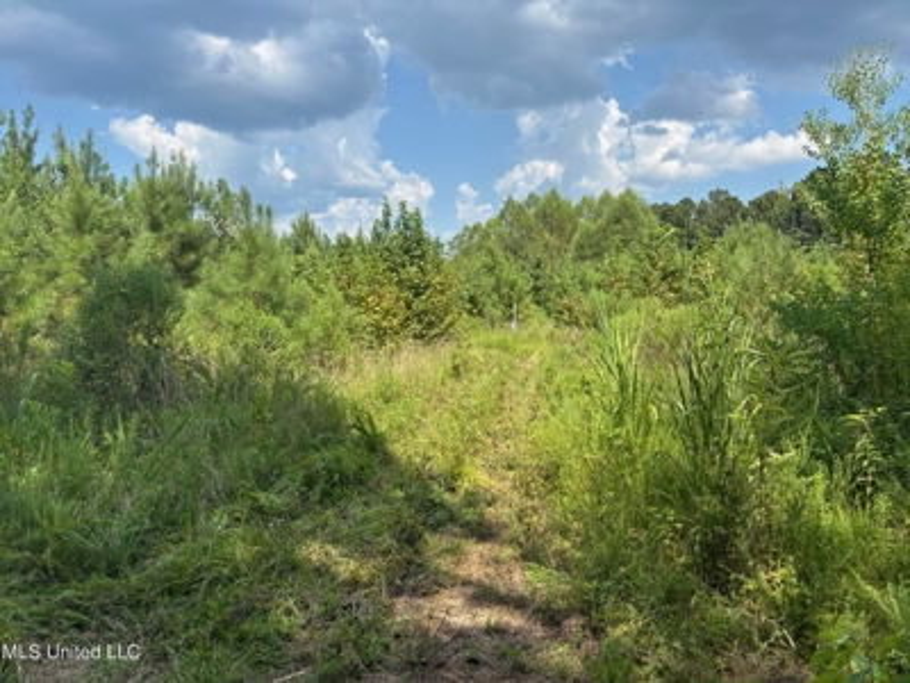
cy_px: 342
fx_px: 683
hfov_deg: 67.3
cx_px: 455
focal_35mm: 26
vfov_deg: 53.1
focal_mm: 5.96
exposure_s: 1/2288
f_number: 1.6
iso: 50
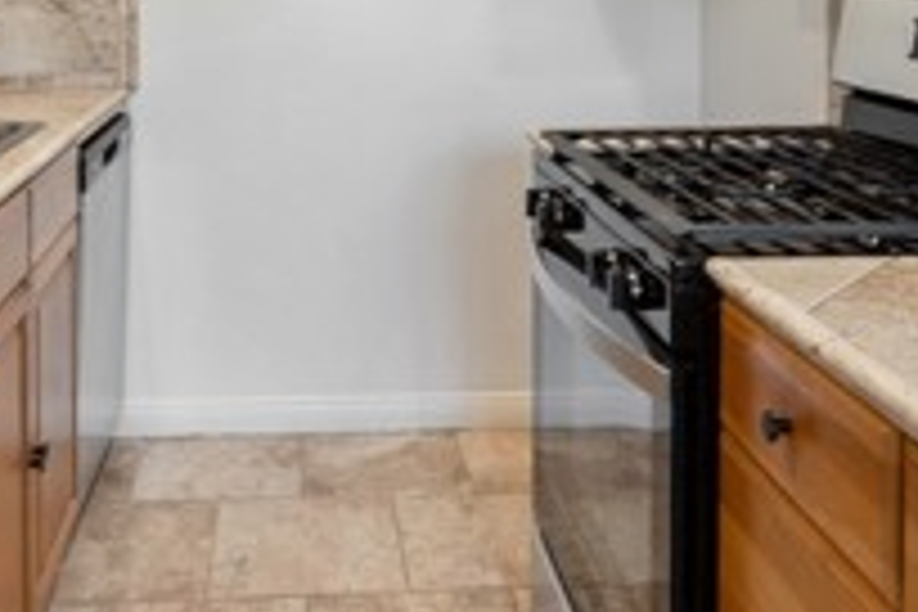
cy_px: -14
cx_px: 364
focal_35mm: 44
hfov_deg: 44.3
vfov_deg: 28.5
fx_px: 1122
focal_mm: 14
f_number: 10
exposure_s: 1/8
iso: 100
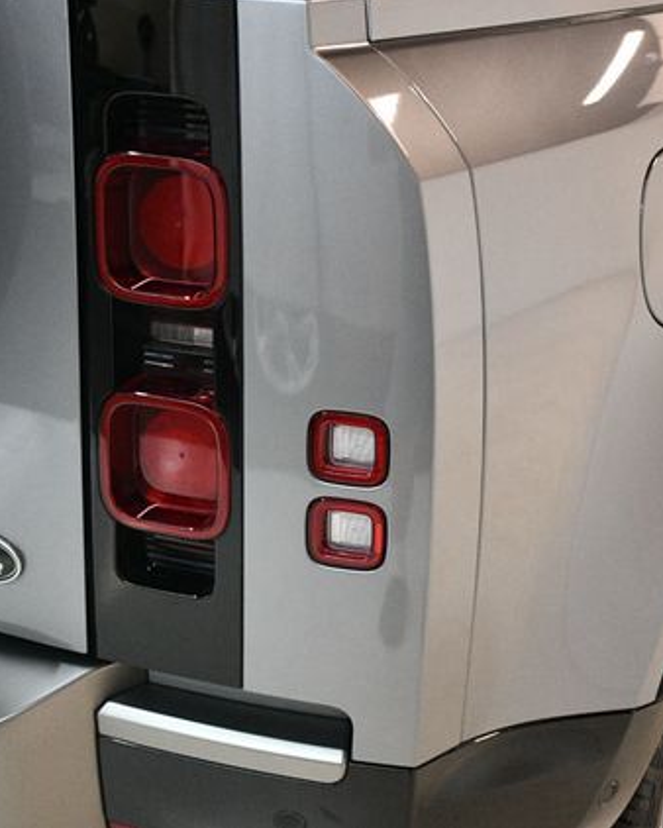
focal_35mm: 64
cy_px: 412
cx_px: 241
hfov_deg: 23.8
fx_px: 1569
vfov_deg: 29.6
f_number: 4
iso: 2800
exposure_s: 1/125
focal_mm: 30
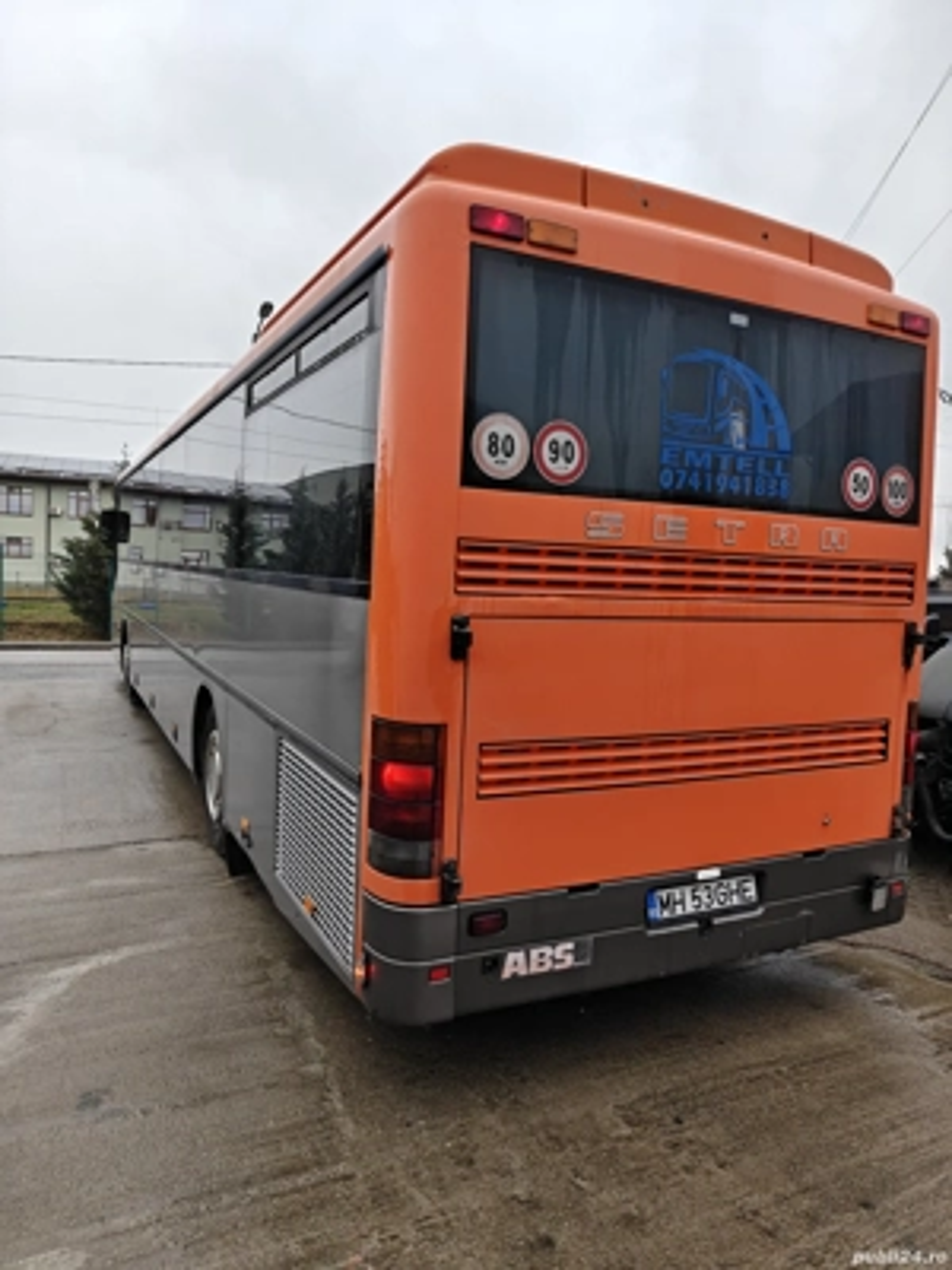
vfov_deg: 73.9
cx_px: 476
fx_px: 843
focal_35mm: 23
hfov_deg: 58.9
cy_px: 635
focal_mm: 6.06
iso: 320
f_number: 1.6
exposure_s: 1/2403
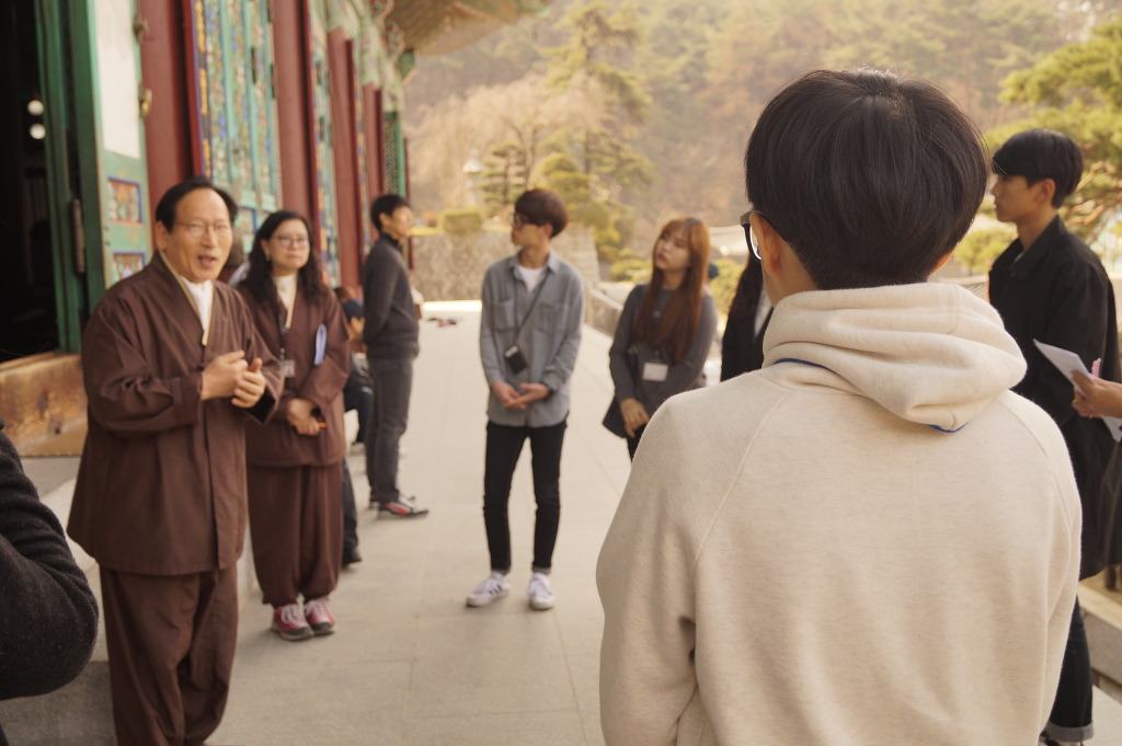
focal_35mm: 39
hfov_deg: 49.6
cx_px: 561
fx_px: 1214
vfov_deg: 34.2
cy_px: 373
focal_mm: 26
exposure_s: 1/250
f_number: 4
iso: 160
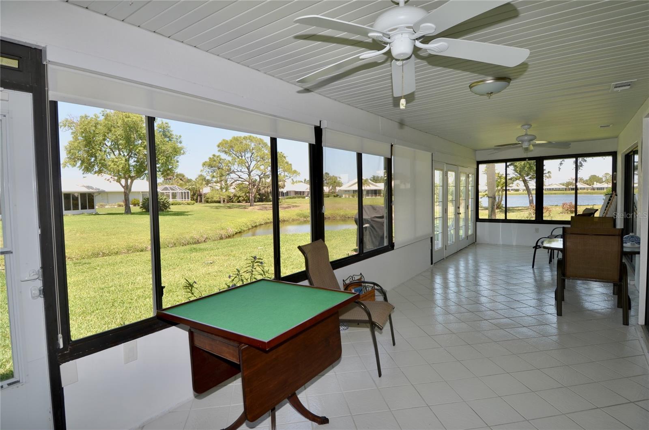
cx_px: 324
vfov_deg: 67.1
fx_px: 324
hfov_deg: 90.1
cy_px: 215
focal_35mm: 18
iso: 100
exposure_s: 1/160
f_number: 6.3
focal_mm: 12
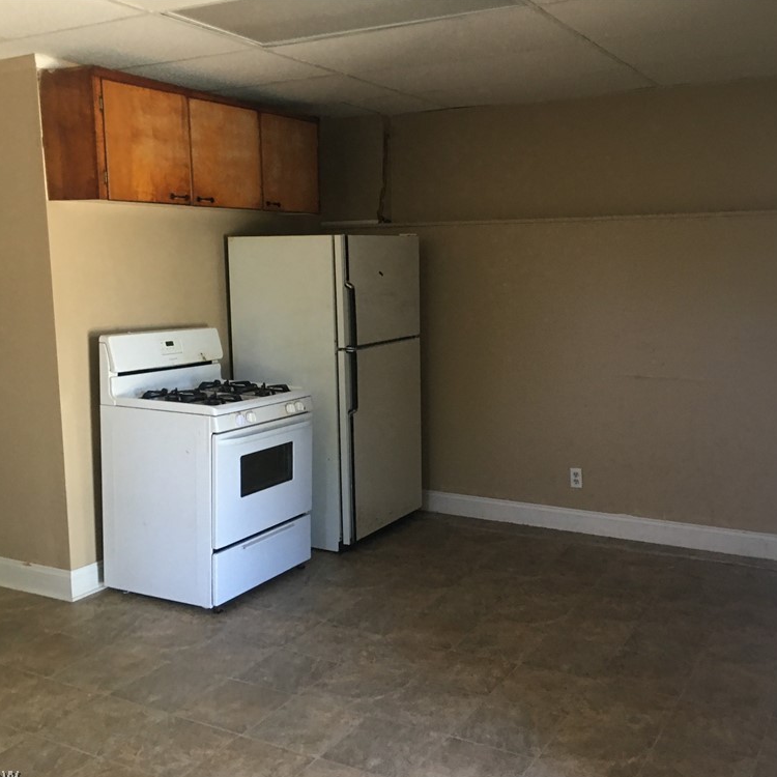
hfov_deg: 47.1
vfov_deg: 47.2
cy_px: 395
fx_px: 889
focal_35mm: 35
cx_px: 442
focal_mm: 4.15
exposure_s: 1/15
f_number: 2.2
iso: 64
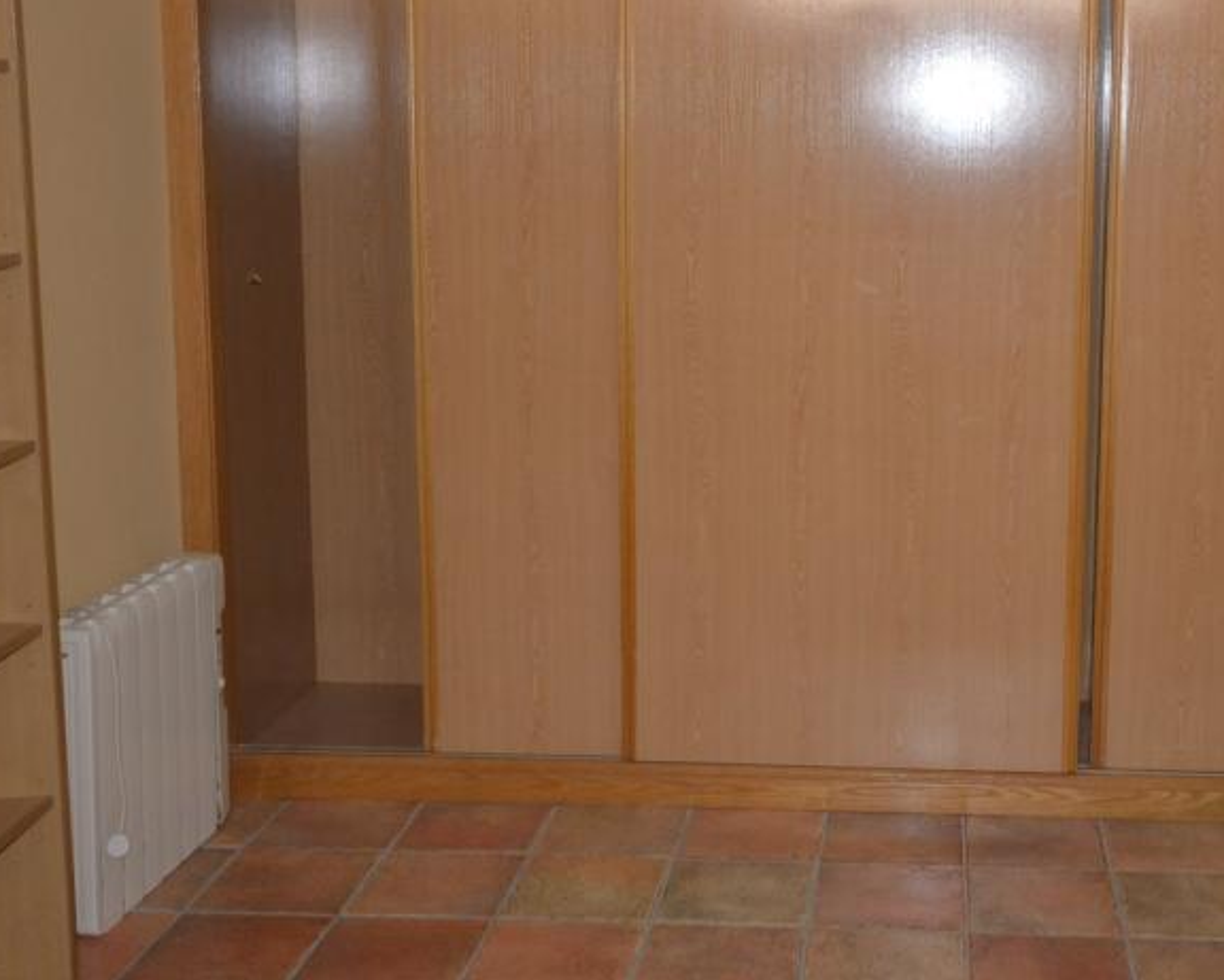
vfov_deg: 30.1
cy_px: 345
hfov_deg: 36.6
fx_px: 1812
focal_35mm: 50
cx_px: 890
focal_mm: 20
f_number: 5.6
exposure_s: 1/60
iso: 800
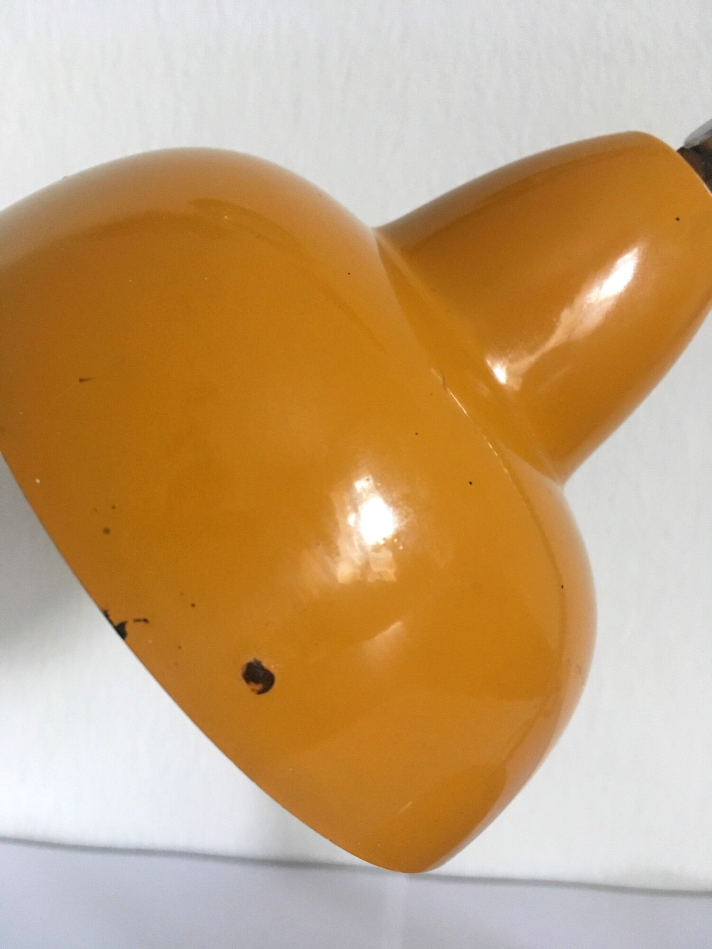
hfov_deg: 48.2
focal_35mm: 29
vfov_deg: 61.7
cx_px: 356
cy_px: 474
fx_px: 795
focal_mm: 4.15
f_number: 2.2
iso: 160
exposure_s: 1/33
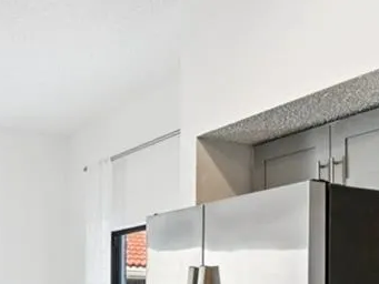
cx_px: 110
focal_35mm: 63
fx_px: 690
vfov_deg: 21.9
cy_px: 319
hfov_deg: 30.4
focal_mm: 14
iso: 800
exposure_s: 1/125
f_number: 8
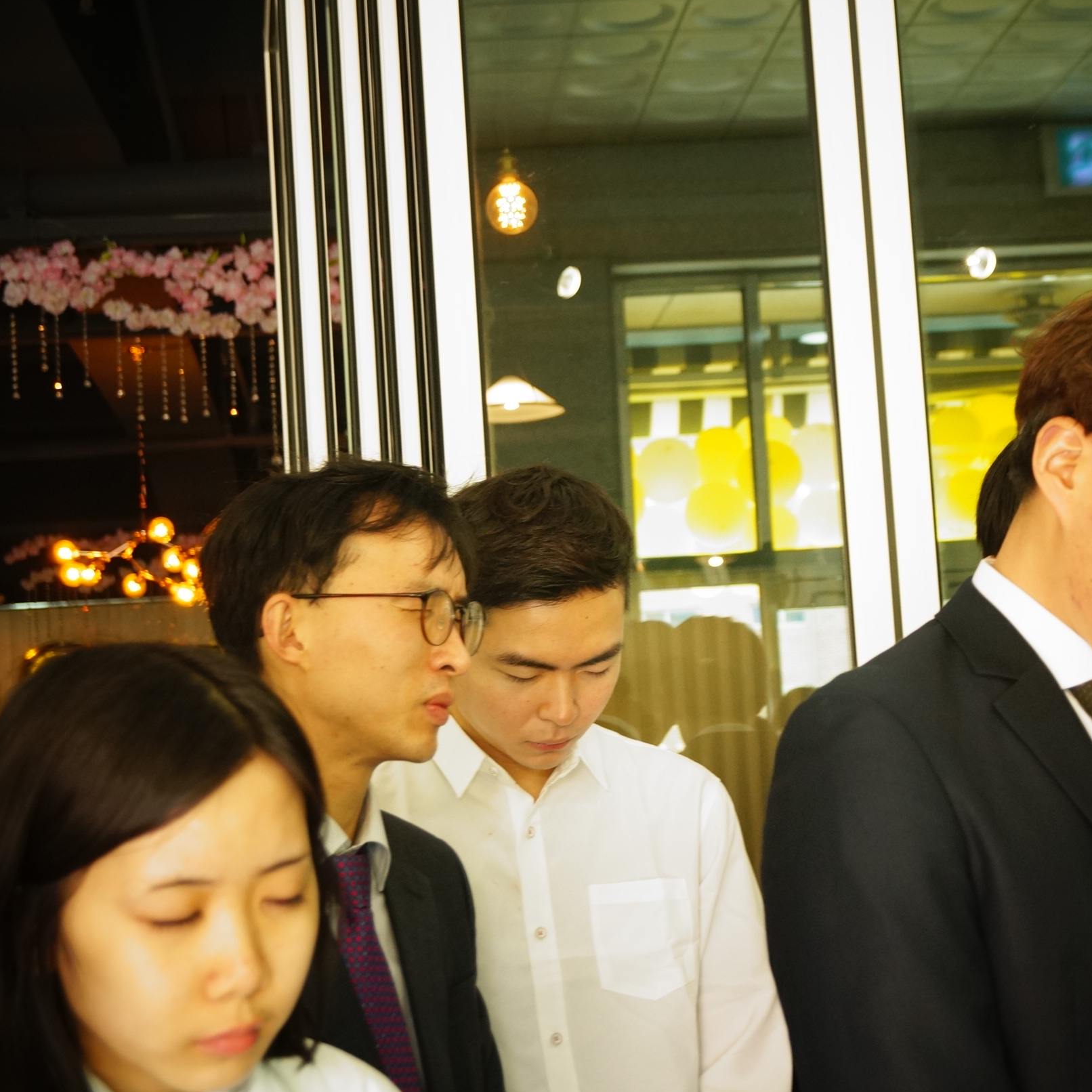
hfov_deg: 25.4
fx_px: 2414
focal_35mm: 68
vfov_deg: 25.5
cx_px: 688
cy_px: 545
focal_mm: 35
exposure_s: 1/60
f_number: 5
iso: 500
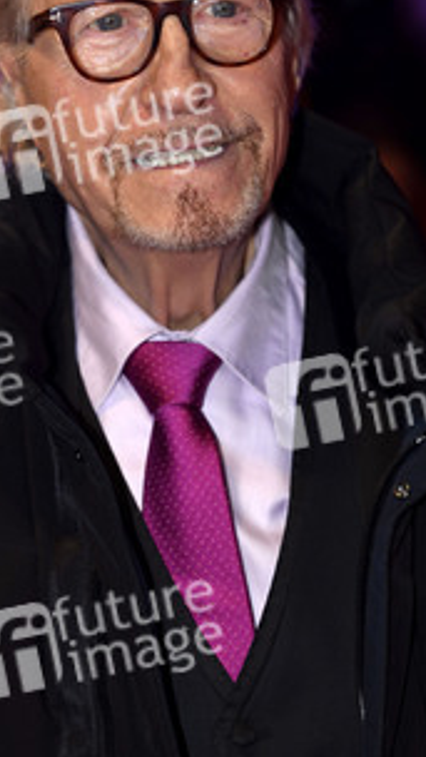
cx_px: 167
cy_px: 266
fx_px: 3735
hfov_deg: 6.5
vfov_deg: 11.6
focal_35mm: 186
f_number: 3.5
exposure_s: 1/640
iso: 800
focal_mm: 135
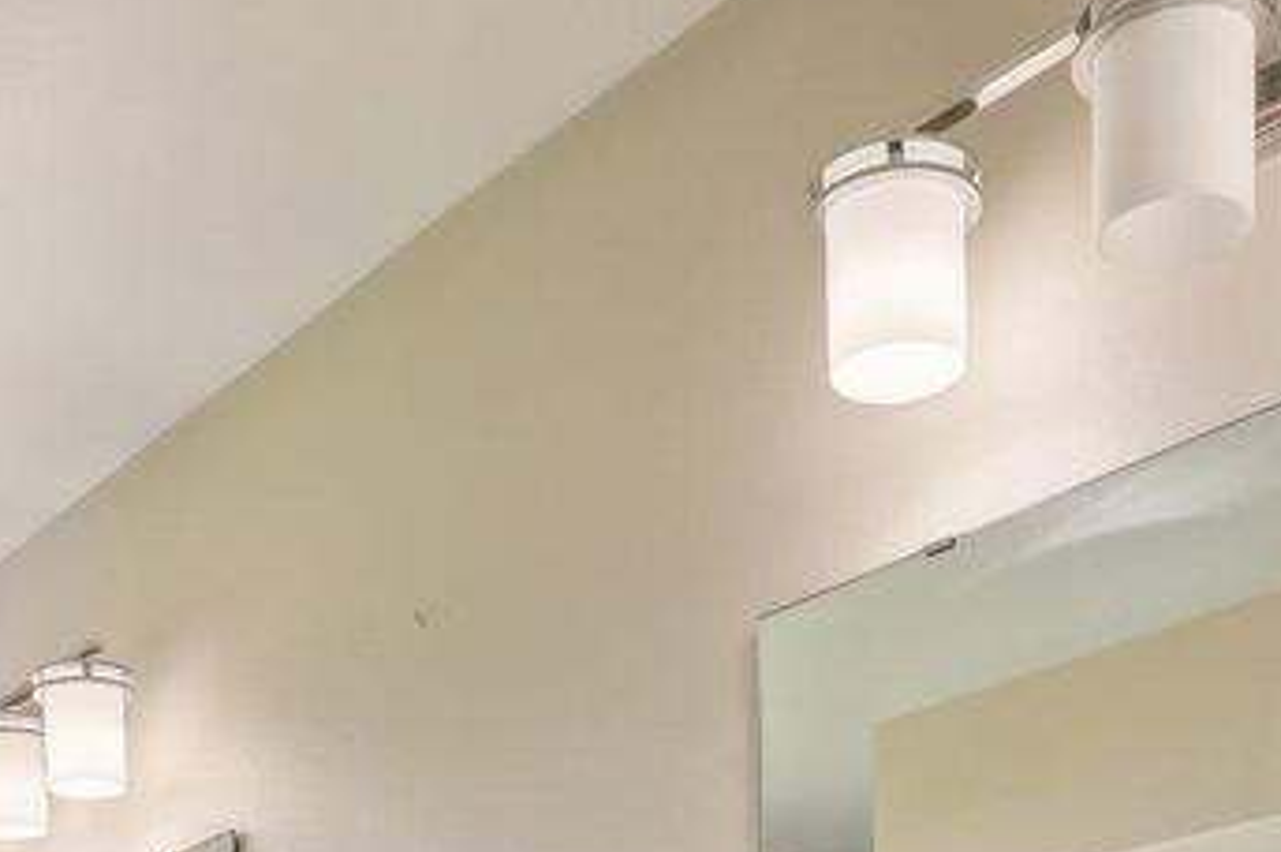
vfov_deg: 20.5
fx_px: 1991
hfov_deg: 35.6
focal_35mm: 56
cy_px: 1295
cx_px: 534
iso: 400
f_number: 6.7
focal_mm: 10
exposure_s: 1/30
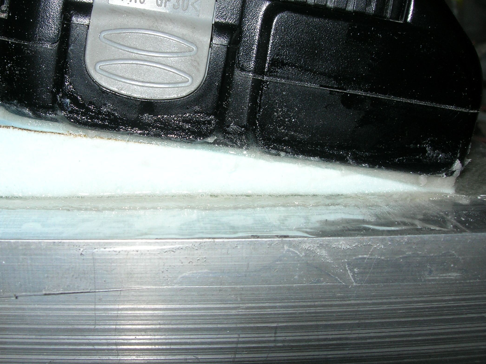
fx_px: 660
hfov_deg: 40.2
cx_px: 186
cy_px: 158
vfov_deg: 30.8
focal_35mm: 47
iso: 64
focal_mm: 7.8
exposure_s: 1/60.1
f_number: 4.8
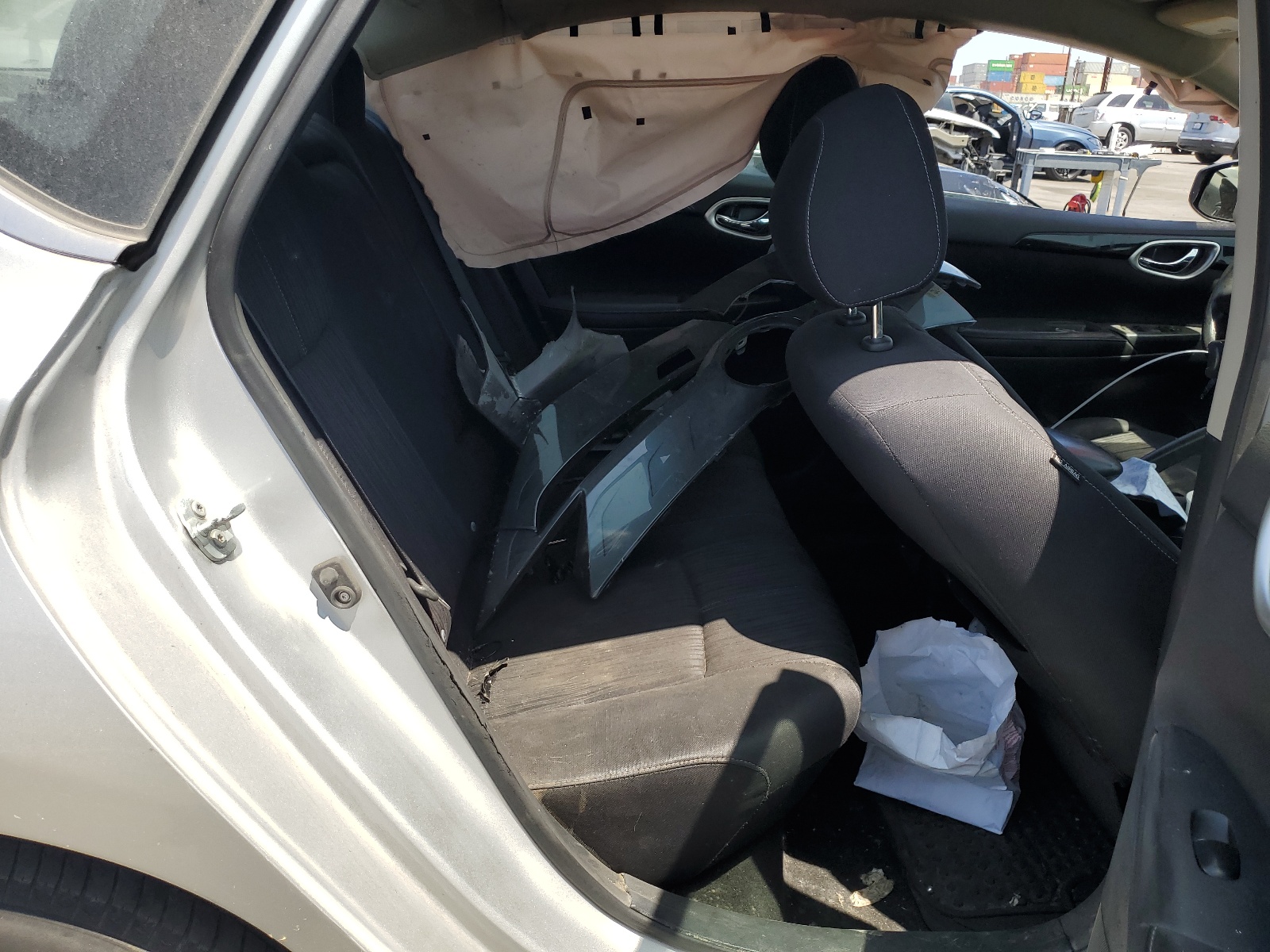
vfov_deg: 53.1
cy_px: 476
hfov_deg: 67.3
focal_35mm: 26
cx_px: 635
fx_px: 954
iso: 50
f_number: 1.5
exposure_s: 1/1250
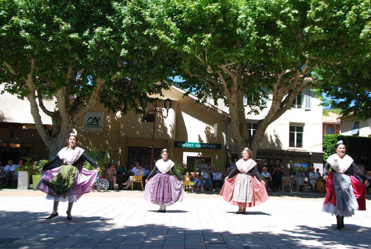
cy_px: 124
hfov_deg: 47.8
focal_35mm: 40
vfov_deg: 33.2
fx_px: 418
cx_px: 186
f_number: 6.3
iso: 100
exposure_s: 1/160
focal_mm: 27
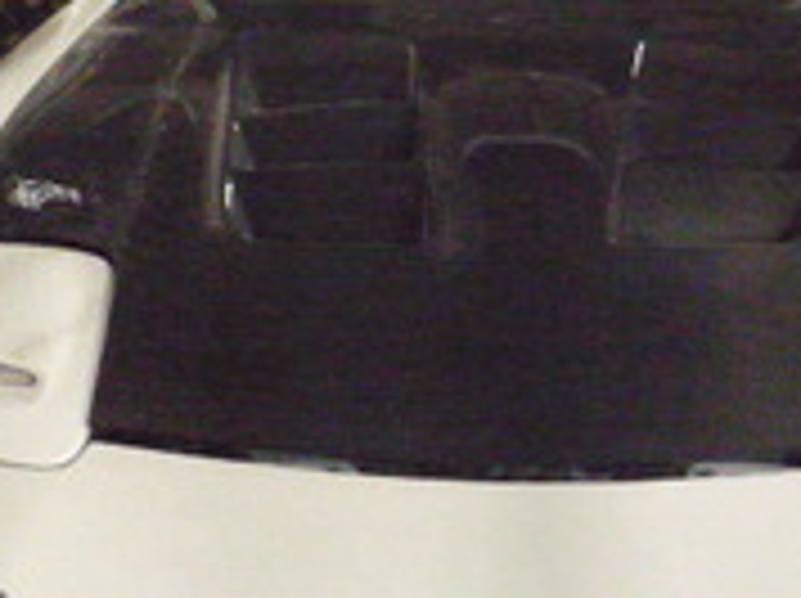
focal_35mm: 59
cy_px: 335
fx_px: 1363
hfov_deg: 32.4
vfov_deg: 24.7
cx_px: 554
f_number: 2.8
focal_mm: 4.4
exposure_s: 1/60
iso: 1600
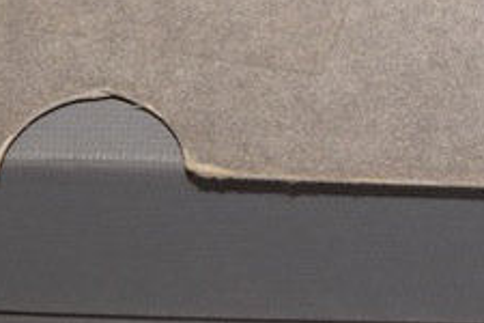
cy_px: -294
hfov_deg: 5.6
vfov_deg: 3.7
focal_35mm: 367
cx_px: 669
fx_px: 4937
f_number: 5.6
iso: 360
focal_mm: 55
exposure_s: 1/60
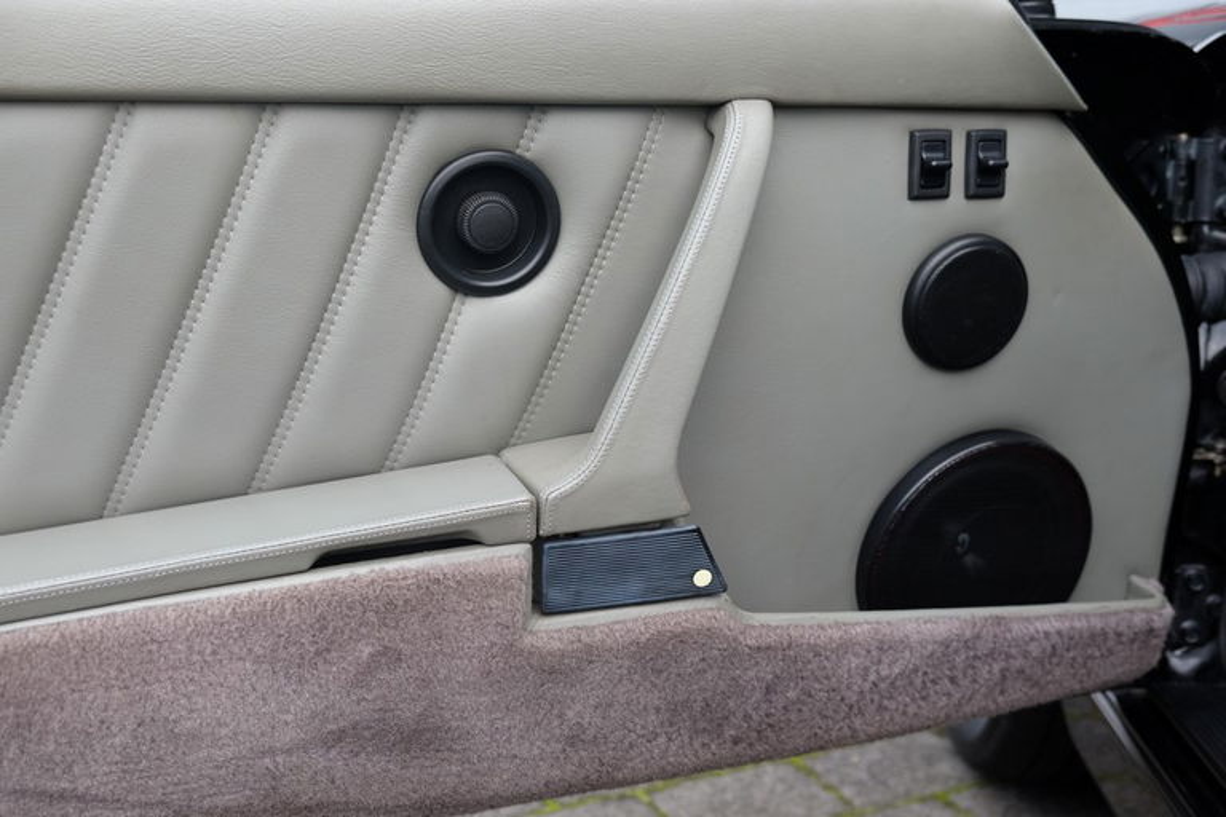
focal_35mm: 43
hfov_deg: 45.4
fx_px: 1464
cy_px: 408
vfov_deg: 31.2
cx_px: 613
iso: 200
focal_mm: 28.9
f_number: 3.6
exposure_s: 1/105
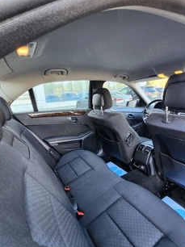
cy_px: 132
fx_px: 121
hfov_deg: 74.6
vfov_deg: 90.9
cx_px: 95
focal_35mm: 17
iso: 160
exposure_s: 1/50.3
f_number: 2.2
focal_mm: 1.7
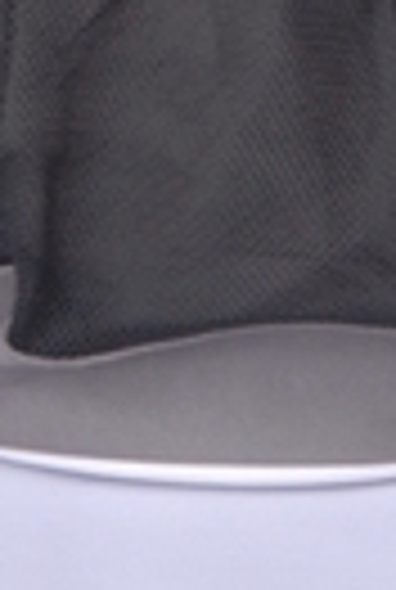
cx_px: 232
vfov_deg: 4.8
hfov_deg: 3.2
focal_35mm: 428
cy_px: -428
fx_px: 7023
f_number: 5.6
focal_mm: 75
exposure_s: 1/60
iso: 640
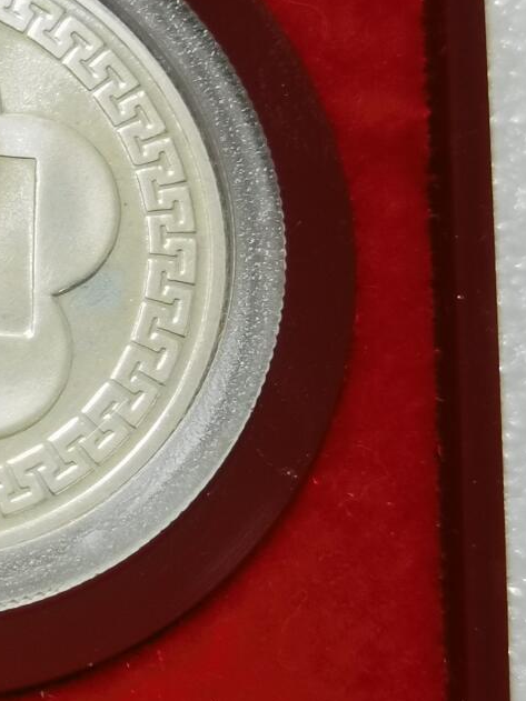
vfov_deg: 14.4
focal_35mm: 137
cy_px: 258
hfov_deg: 10.6
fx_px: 2777
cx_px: -133
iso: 64
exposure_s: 1/100
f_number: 1.9
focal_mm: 6.67
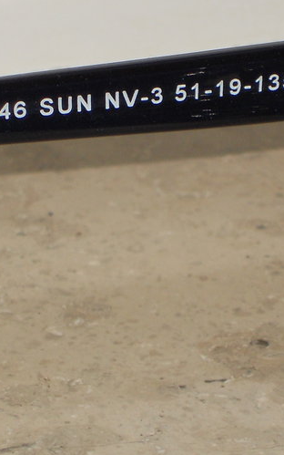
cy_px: 279
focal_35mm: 306
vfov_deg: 6.9
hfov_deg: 4.3
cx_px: 159
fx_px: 3788
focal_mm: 19.6
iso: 100
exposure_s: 1/60
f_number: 5.9
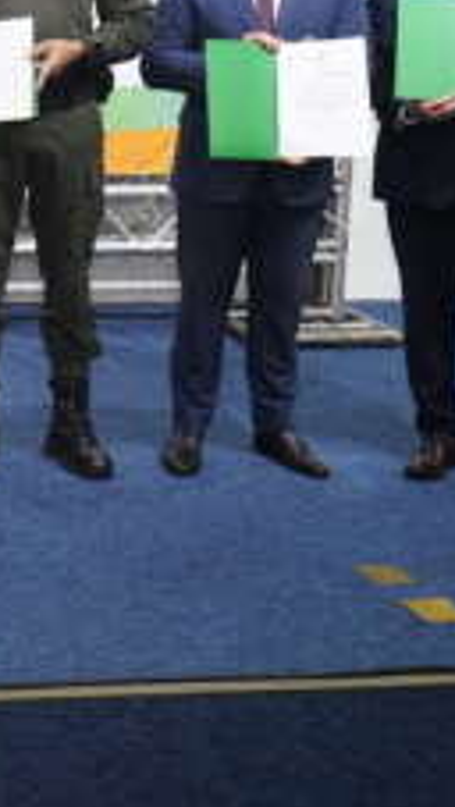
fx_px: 1777
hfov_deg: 13.3
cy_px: 126
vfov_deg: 25.0
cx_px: -345
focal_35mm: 83
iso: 8000
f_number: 6.3
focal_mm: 30
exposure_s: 1/160
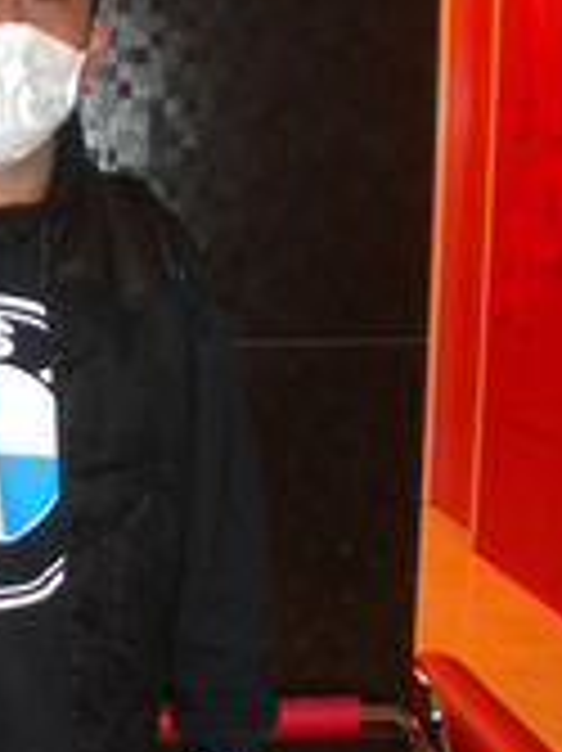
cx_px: -45
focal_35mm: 84
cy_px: 567
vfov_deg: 23.1
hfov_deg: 17.0
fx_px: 1821
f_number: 3.1
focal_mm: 6.3
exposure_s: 1/30
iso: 400
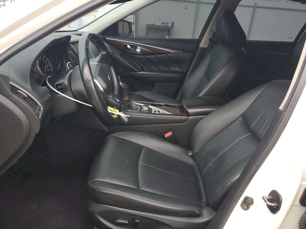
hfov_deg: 67.3
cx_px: 153
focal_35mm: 26
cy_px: 114
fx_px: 230
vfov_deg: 53.1
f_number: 1.5
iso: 50
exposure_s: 1/156
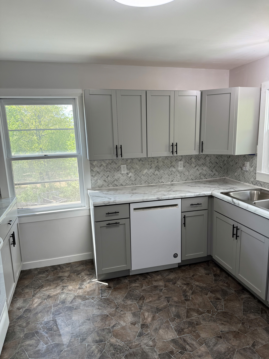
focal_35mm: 24
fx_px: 249
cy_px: 180
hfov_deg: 56.8
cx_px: 134
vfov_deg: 71.6
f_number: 1.78
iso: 64
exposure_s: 1/120
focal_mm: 6.76
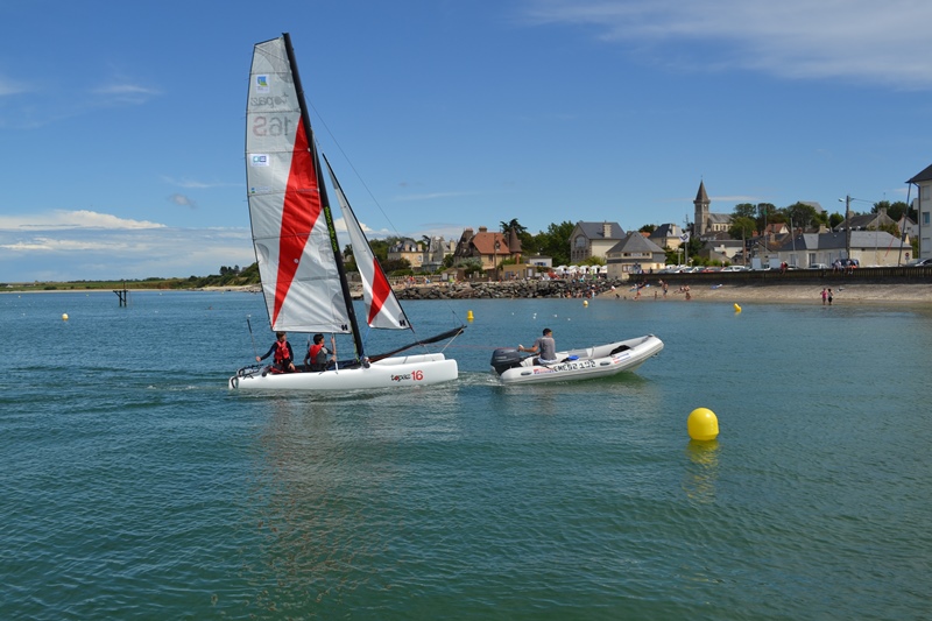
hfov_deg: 57.2
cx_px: 466
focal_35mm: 33
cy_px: 310
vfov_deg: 40.0
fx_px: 854
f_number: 8
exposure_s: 1/250
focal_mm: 22
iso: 100
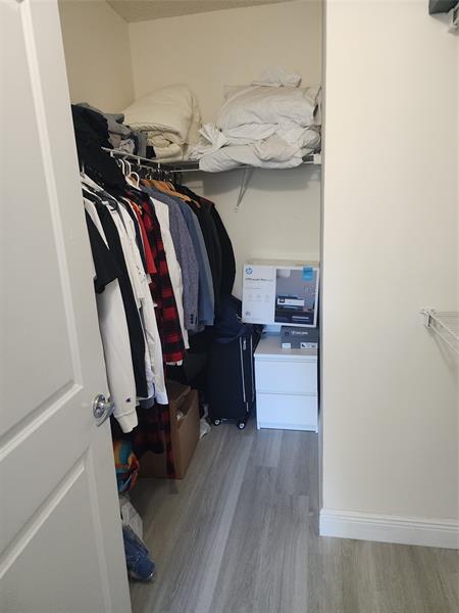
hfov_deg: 58.9
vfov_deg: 73.9
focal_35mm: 23
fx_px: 407
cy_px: 306
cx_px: 230
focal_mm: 6.4
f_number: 1.8
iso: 800
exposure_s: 1/120
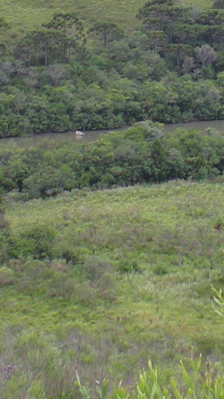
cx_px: 165
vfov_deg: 16.7
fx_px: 1341
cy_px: 64
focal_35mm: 127
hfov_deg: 9.5
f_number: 4.6
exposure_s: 1/174
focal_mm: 6.3
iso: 50
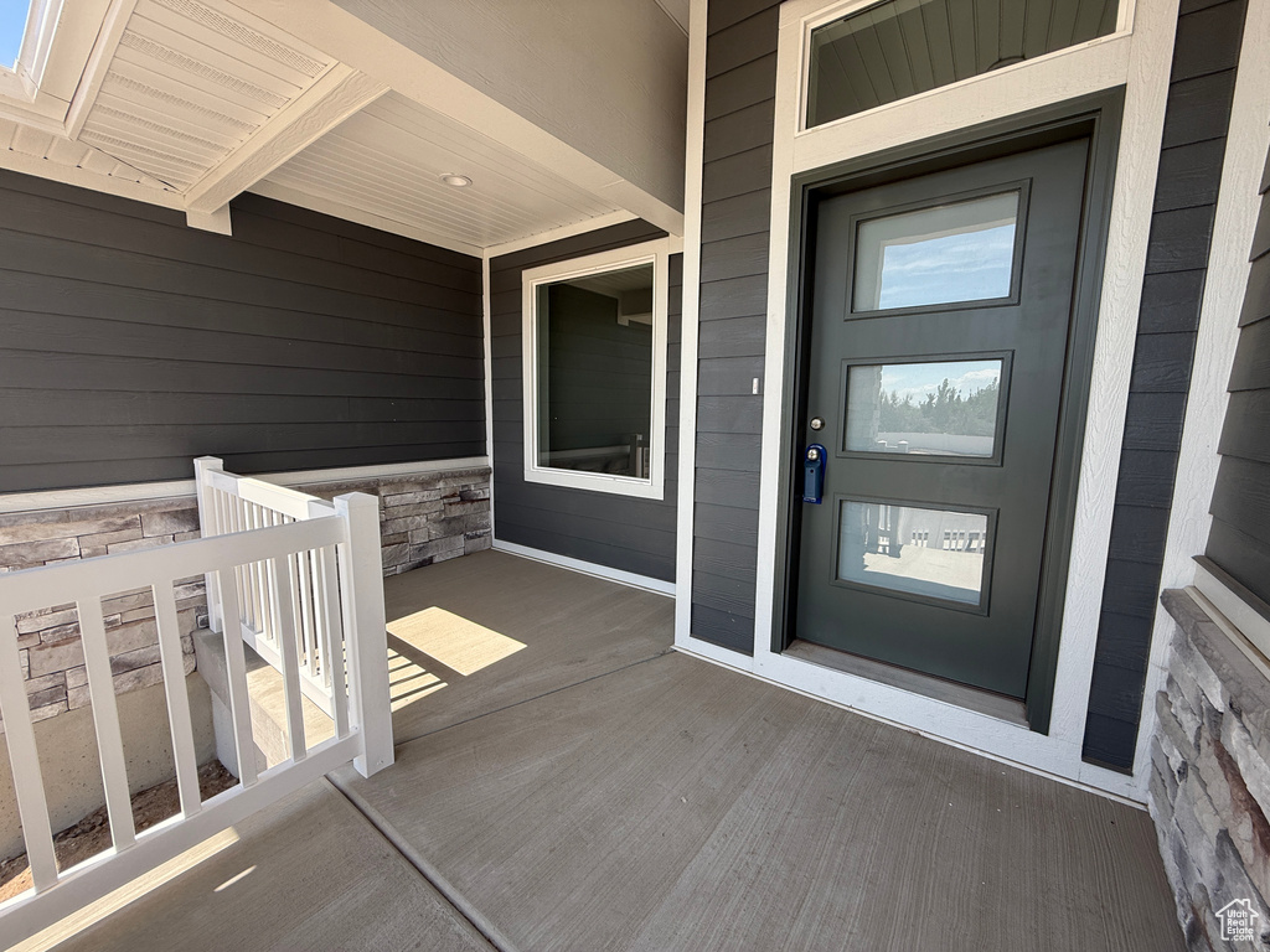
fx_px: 514
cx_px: 635
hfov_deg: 102.1
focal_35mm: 14
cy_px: 476
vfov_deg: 85.7
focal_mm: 2.22
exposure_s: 1/514
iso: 64
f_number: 2.2
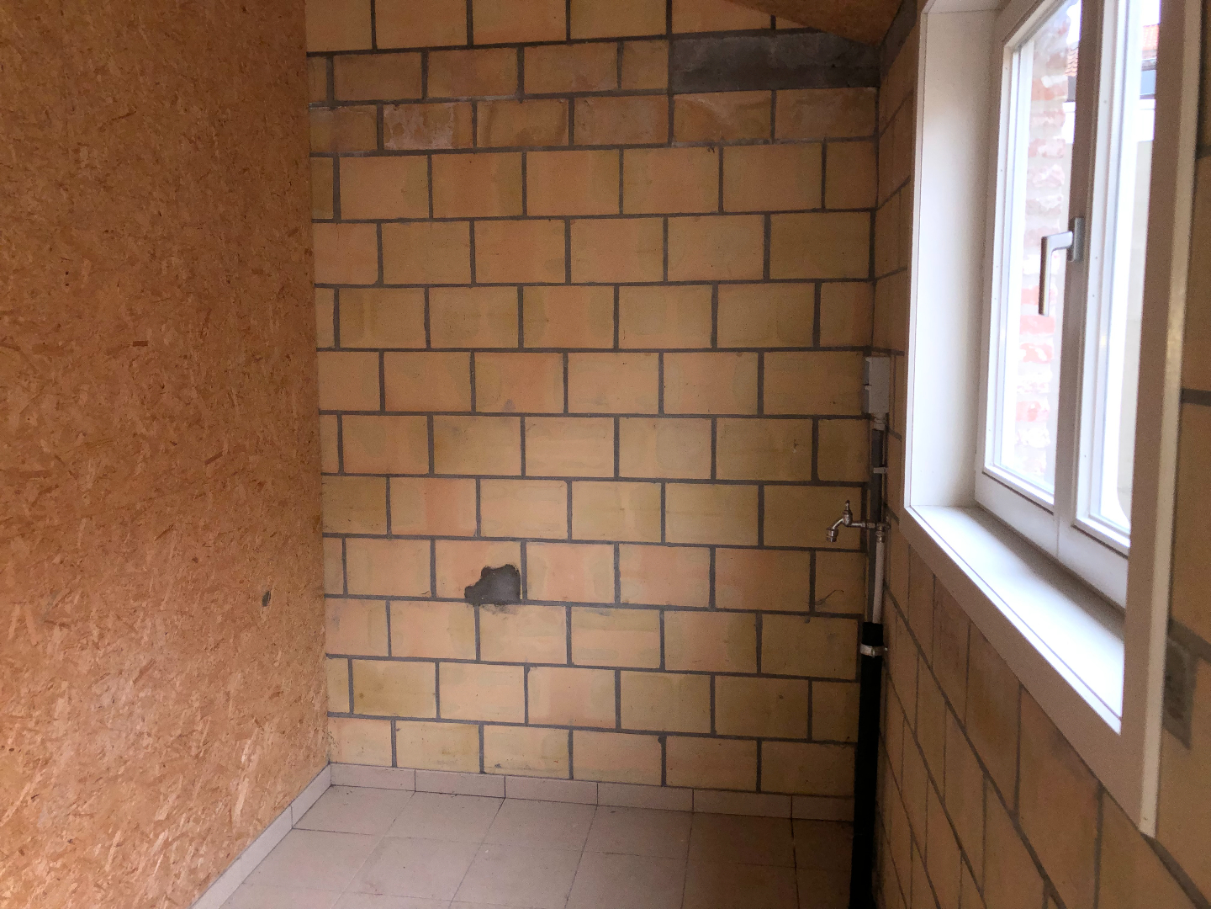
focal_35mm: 28
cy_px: 454
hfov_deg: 63.4
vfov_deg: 49.7
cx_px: 606
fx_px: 980
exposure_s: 1/250
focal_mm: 3.99
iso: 20
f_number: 1.8
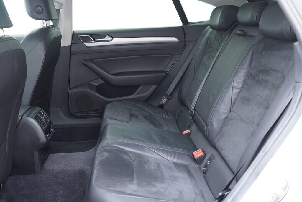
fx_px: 302
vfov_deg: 36.9
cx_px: 151
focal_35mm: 36
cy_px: 101
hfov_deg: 53.1
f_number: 2.8
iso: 800
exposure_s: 1/40
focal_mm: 24
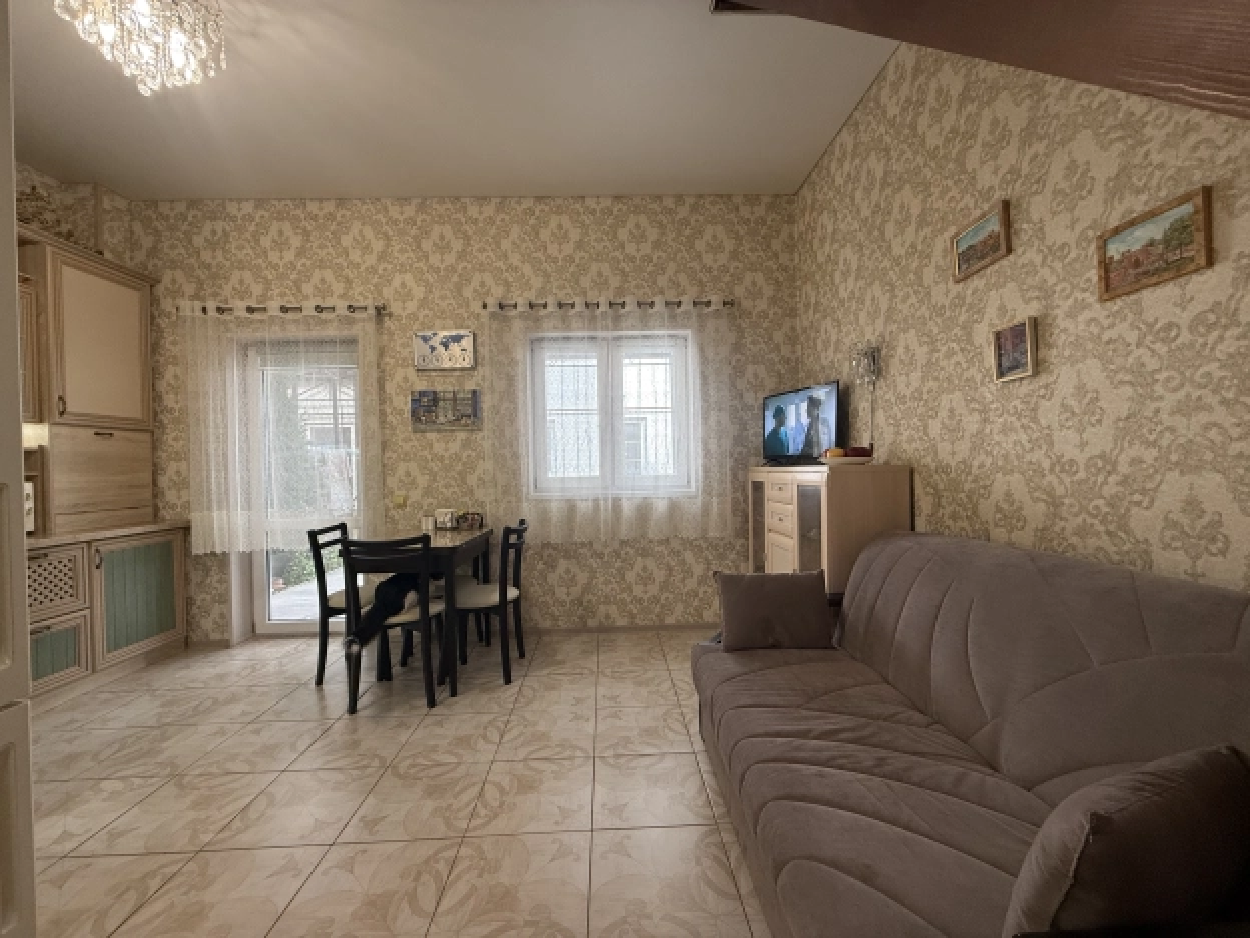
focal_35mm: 14
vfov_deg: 85.7
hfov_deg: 102.1
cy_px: 469
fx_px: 506
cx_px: 625
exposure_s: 1/100
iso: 160
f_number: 2.2
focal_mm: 2.22
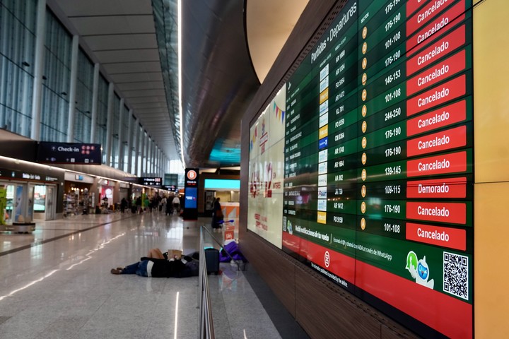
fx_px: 424
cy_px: 170
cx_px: 254
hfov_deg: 61.9
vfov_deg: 43.6
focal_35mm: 30
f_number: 4
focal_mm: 30
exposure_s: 1/500
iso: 2500
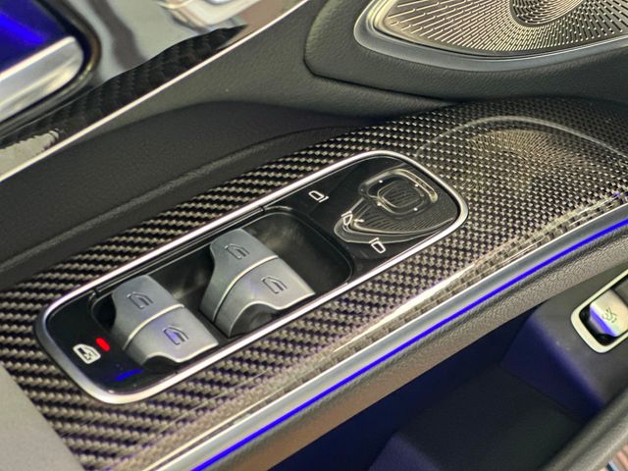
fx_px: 1397
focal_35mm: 77
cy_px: 236
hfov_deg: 25.3
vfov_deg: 19.1
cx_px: 314
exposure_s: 1/24
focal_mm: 9
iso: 400
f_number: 2.8
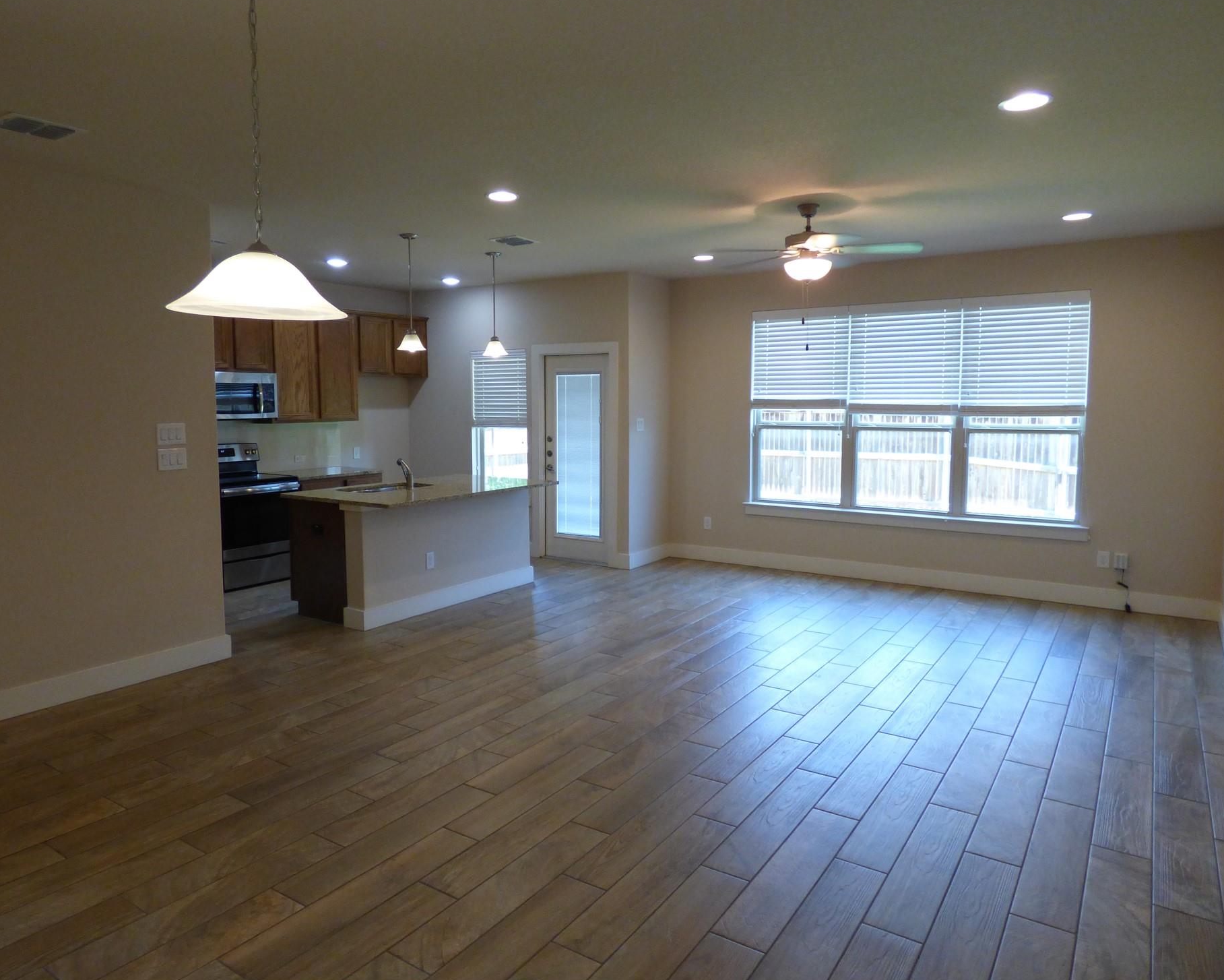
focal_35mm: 22
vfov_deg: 63.1
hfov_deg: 75.0
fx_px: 797
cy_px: 464
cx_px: 591
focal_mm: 3.58
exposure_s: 1/60
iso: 320
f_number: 2.8
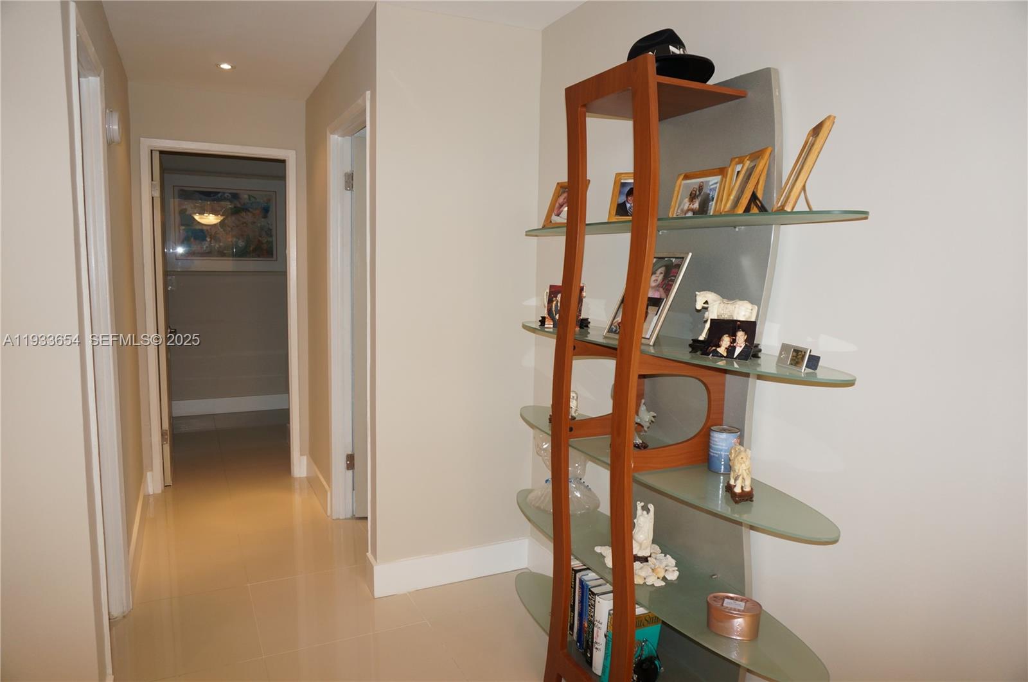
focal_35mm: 24
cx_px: 514
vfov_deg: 53.0
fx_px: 684
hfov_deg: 73.8
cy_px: 341
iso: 320
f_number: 4
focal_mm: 16
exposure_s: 1/60
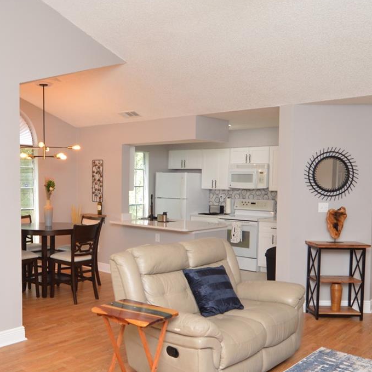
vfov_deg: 45.9
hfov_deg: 45.0
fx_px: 438
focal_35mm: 36
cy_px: 214
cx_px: 111
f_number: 4.5
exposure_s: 1/80
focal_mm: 12
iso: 400
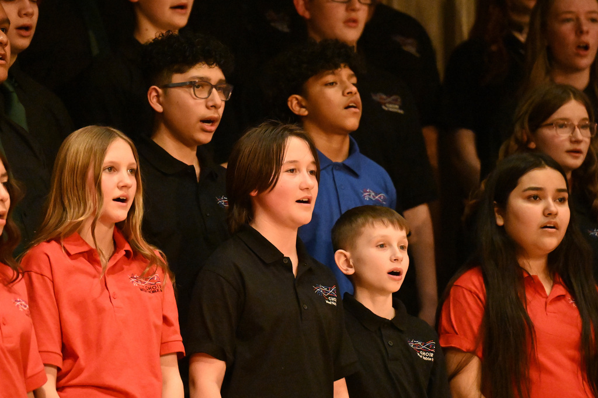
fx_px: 4981
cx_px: 299
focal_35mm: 300
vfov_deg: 4.6
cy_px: 199
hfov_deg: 6.9
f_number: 2.8
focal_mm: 200
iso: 10000
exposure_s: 1/1000
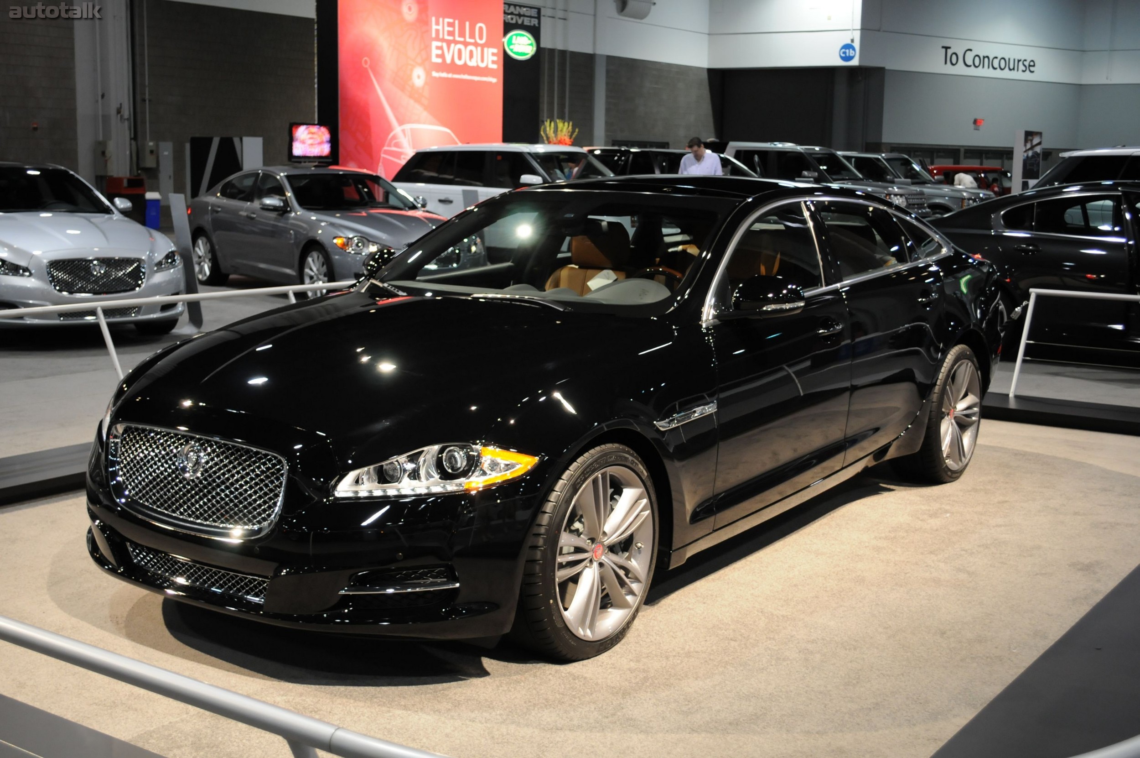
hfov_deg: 43.6
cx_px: 570
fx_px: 1423
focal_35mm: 45
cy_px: 379
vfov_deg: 29.8
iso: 800
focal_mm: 30
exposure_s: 1/50
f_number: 4.5
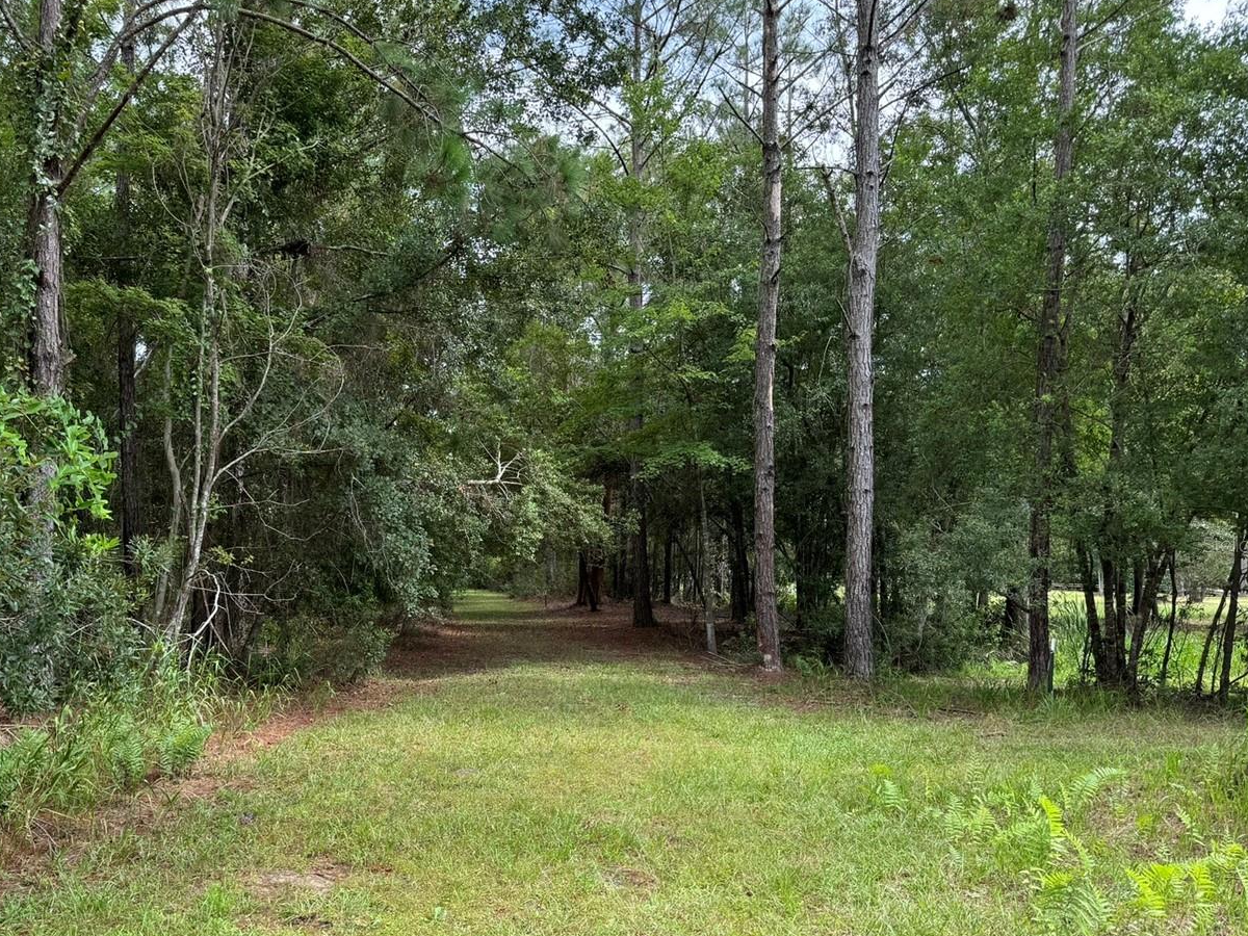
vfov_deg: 44.0
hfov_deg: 56.2
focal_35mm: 32
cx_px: 469
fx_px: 1154
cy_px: 544
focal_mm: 6.76
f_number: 1.78
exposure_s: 1/582
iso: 80
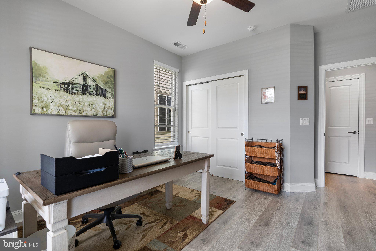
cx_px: 188
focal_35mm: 17
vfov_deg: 70.5
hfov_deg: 93.3
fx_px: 178
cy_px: 126
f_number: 8
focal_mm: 17
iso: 640
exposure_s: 1/13
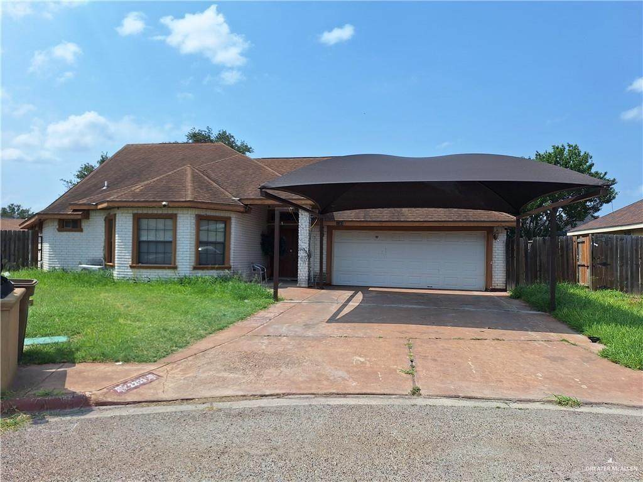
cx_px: 322
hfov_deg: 73.9
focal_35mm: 23
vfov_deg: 58.9
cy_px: 241
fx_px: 427
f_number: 1.8
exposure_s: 1/4049
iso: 40
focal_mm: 5.54
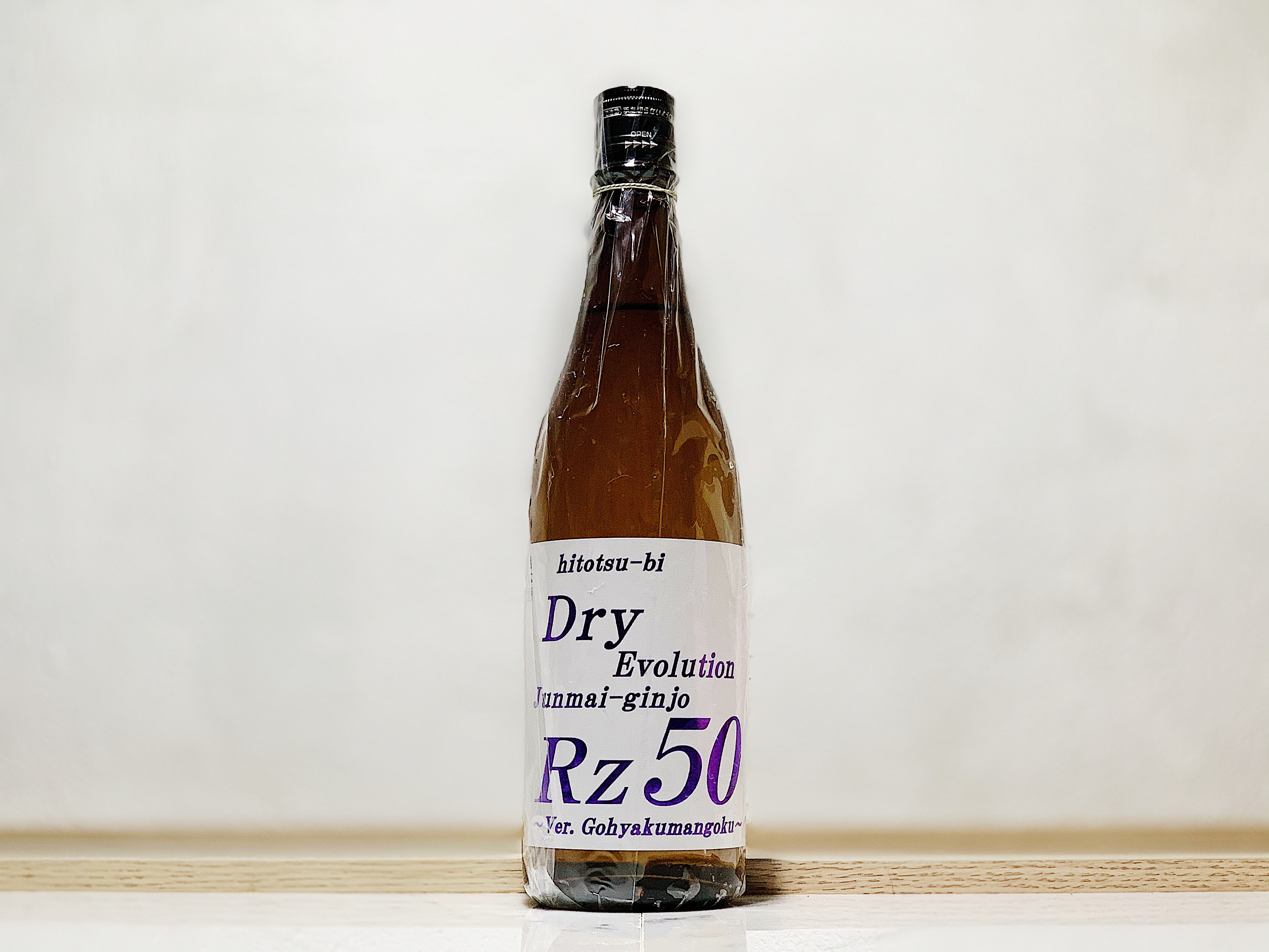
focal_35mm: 52
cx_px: 634
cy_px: 476
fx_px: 1906
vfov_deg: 28.0
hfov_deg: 36.8
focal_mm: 6
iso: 64
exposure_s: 1/98
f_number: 2.4
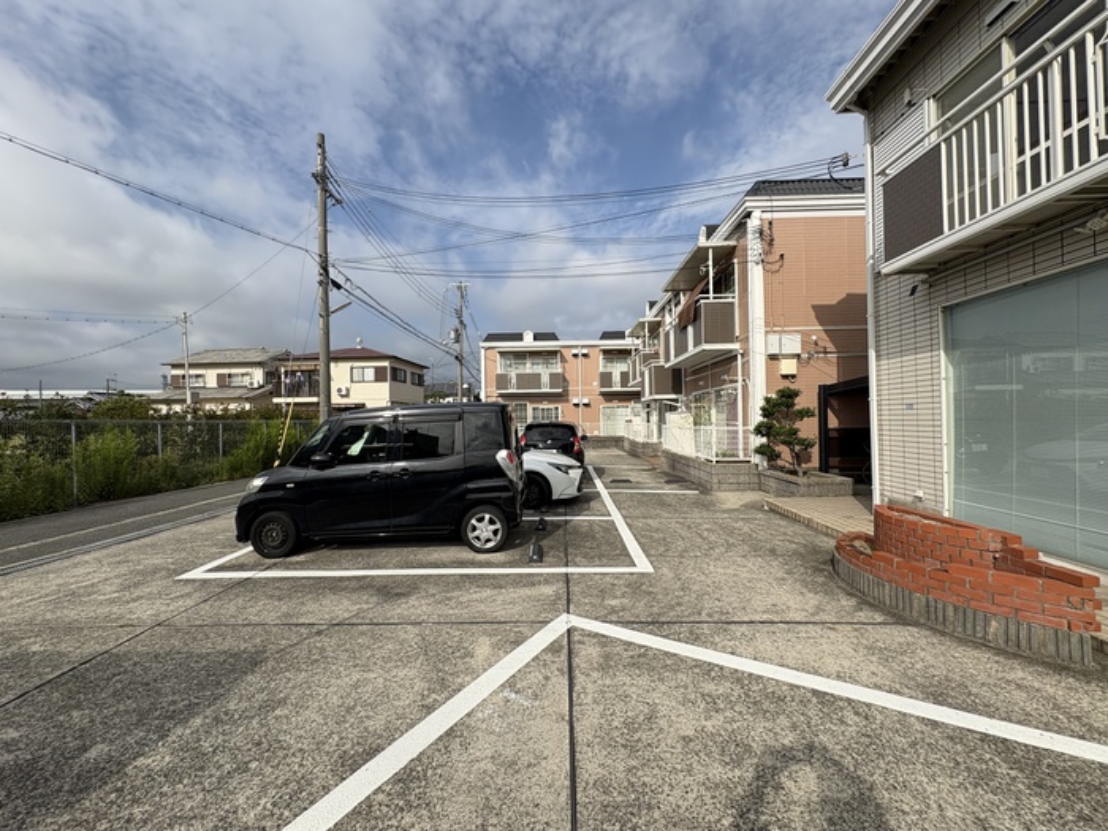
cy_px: 416
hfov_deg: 102.1
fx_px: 448
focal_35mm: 14
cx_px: 554
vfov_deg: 85.7
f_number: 2.2
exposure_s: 1/2874
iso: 50
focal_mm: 2.22
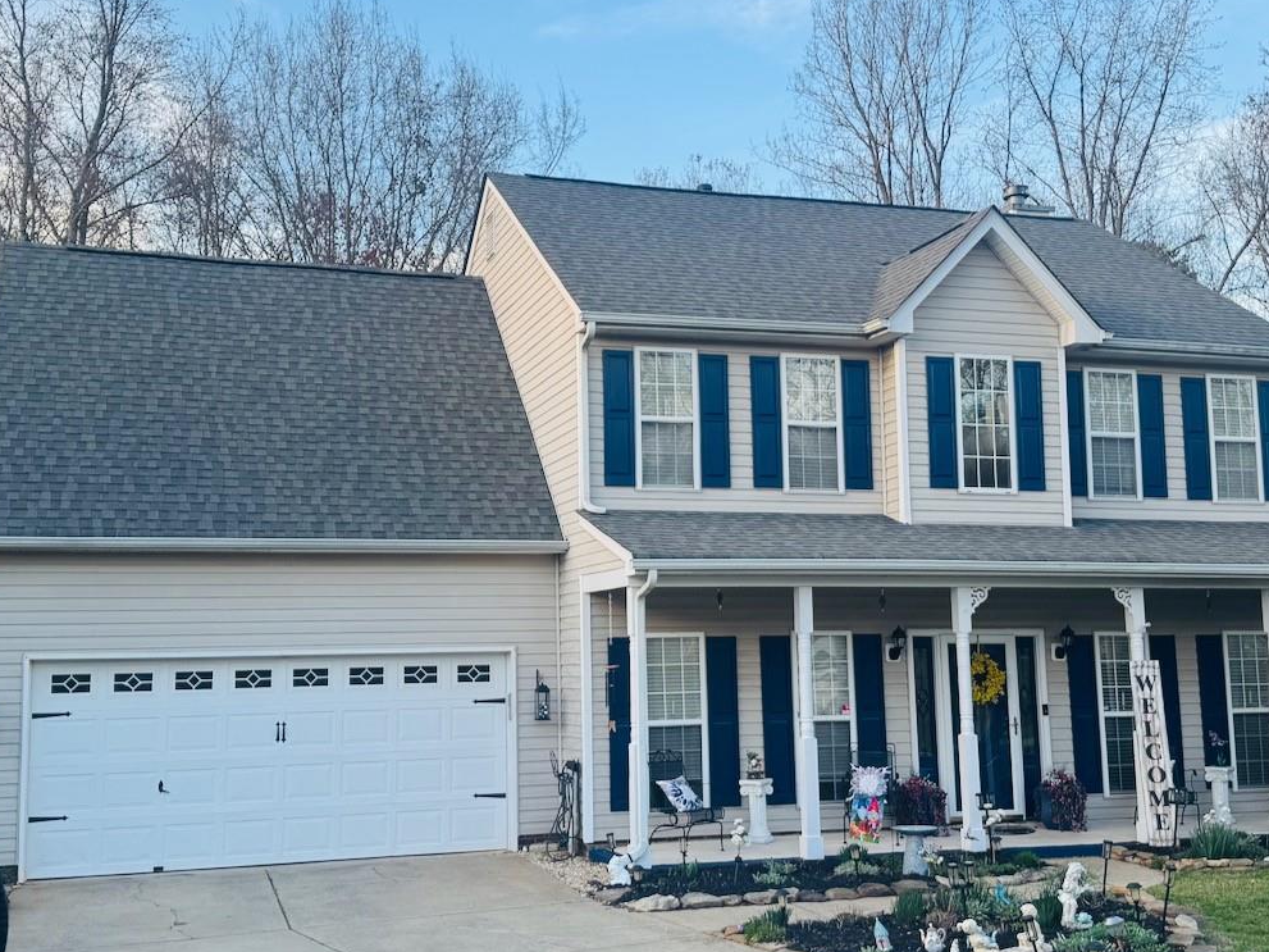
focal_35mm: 31
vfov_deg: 45.4
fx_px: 1136
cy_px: 495
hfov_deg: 58.3
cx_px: 683
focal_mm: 6.76
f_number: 1.78
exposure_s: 1/535
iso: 80
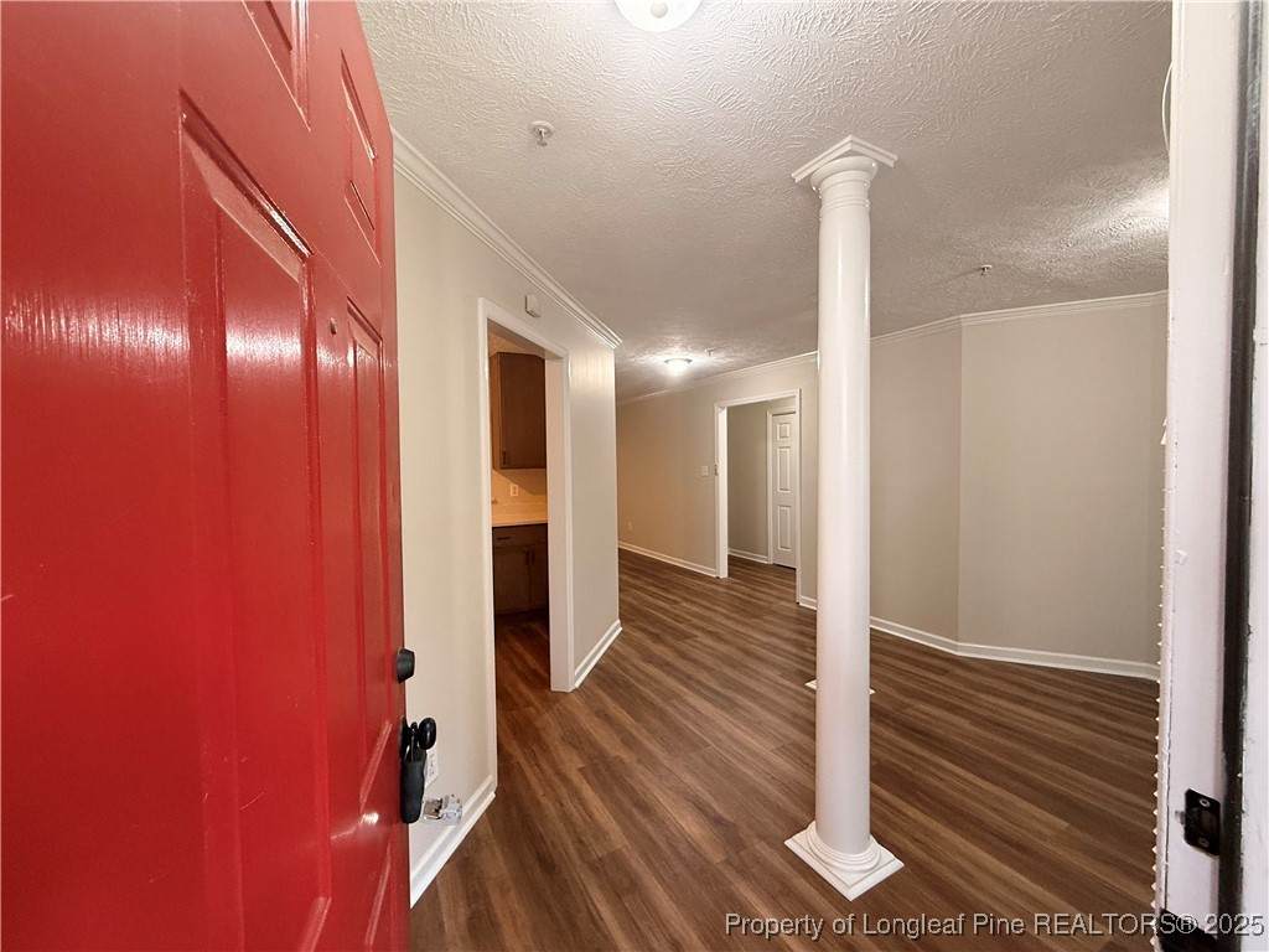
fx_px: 513
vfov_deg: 85.7
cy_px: 476
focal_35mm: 14
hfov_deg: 102.1
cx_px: 634
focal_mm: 2.22
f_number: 2.2
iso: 400
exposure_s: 1/60
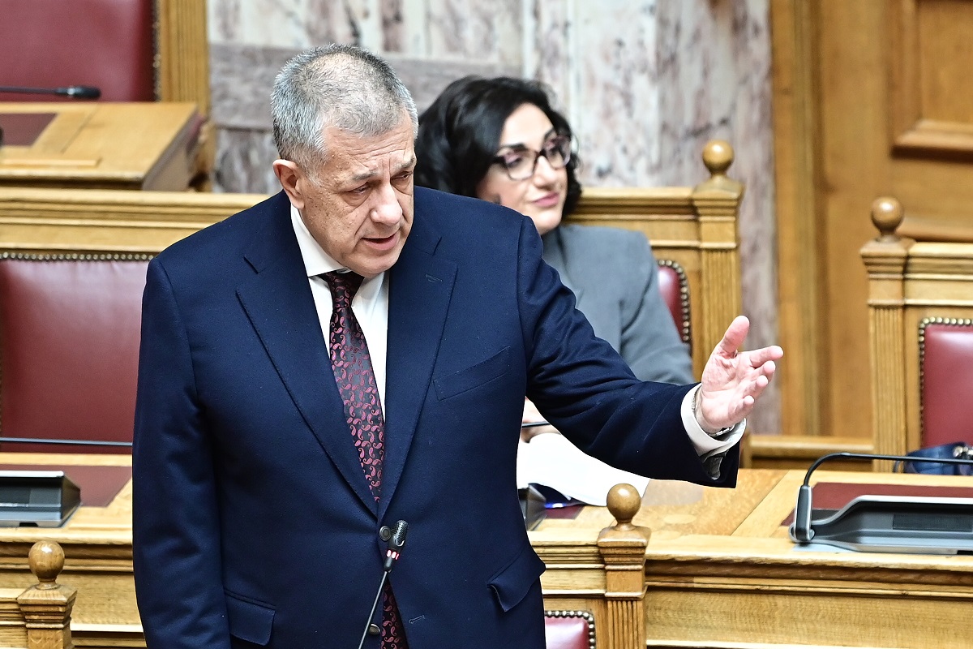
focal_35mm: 300
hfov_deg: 6.9
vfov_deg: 4.6
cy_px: 324
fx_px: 8108
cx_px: 486
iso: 800
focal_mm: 200
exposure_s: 1/160
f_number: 3.2
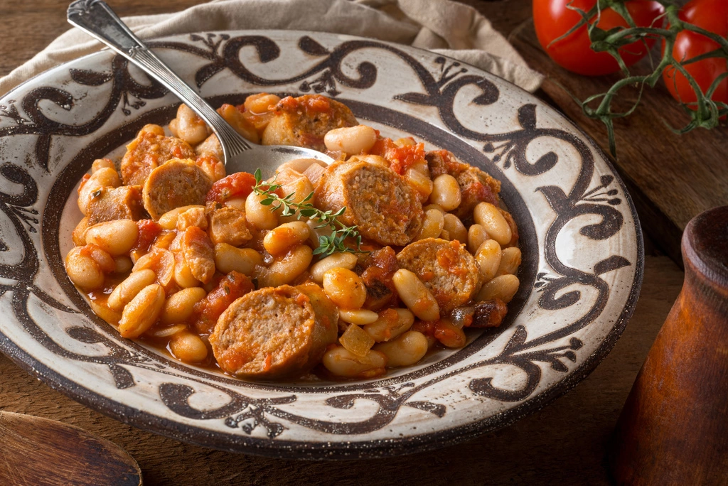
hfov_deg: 36.2
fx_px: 1113
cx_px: 364
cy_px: 243
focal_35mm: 55
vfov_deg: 24.7
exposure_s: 1/100
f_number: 16
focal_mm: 55
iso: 100
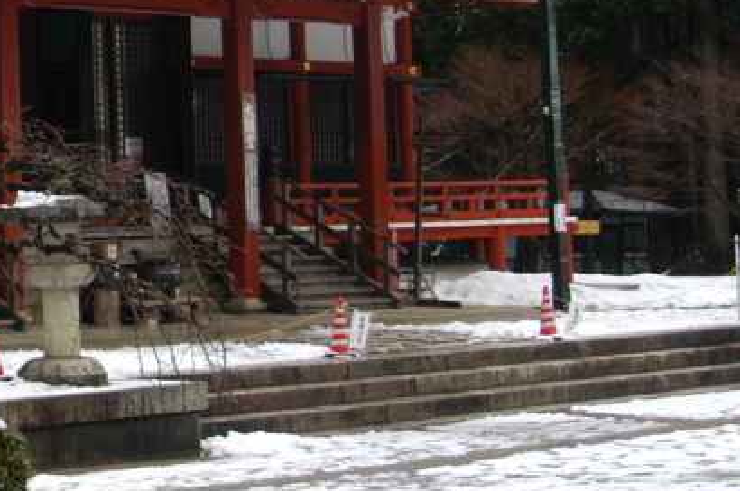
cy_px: -5
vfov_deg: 12.8
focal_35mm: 105
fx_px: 2155
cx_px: -166
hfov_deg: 18.4
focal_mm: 28
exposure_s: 1/160
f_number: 6.3
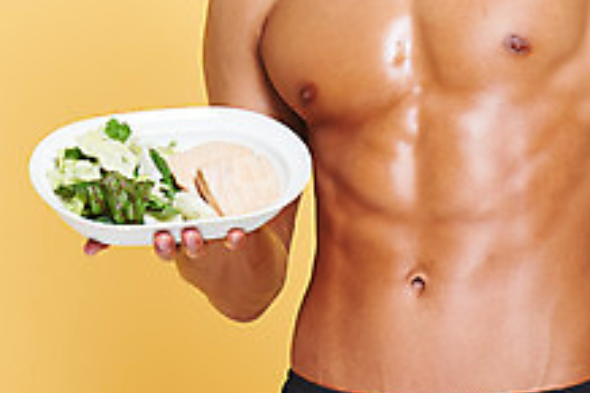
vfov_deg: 3.6
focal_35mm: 385
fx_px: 6305
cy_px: -49
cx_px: 131
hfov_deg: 5.4
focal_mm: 140
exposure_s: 1/125
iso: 100
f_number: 11
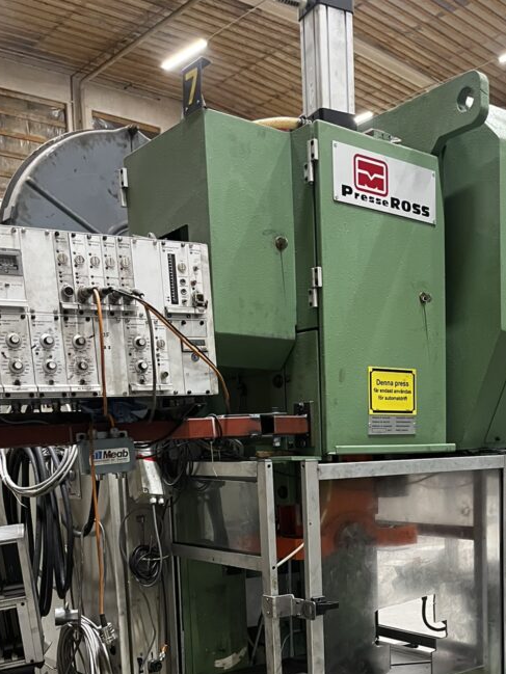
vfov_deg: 43.8
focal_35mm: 41
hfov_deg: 34.7
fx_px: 799
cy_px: 531
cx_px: 355
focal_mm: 5.1
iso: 640
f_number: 1.6
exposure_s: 1/40
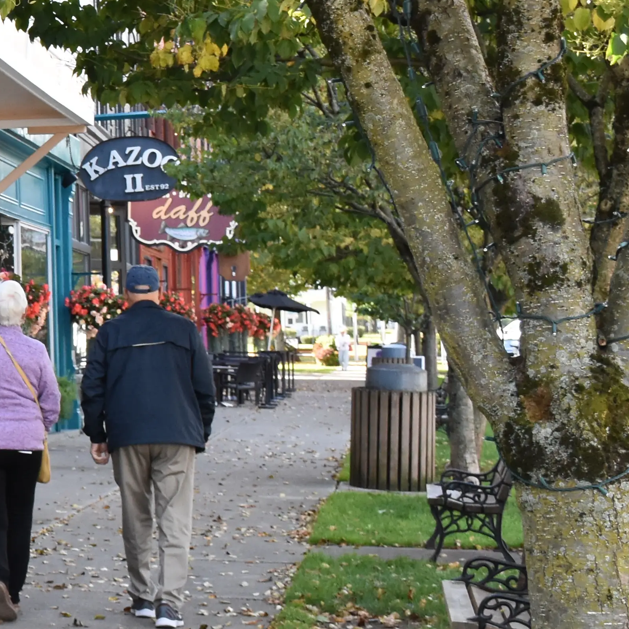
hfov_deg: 13.6
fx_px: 2385
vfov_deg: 14.9
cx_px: -470
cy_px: 118
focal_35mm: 116
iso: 800
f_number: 8
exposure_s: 1/250
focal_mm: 24
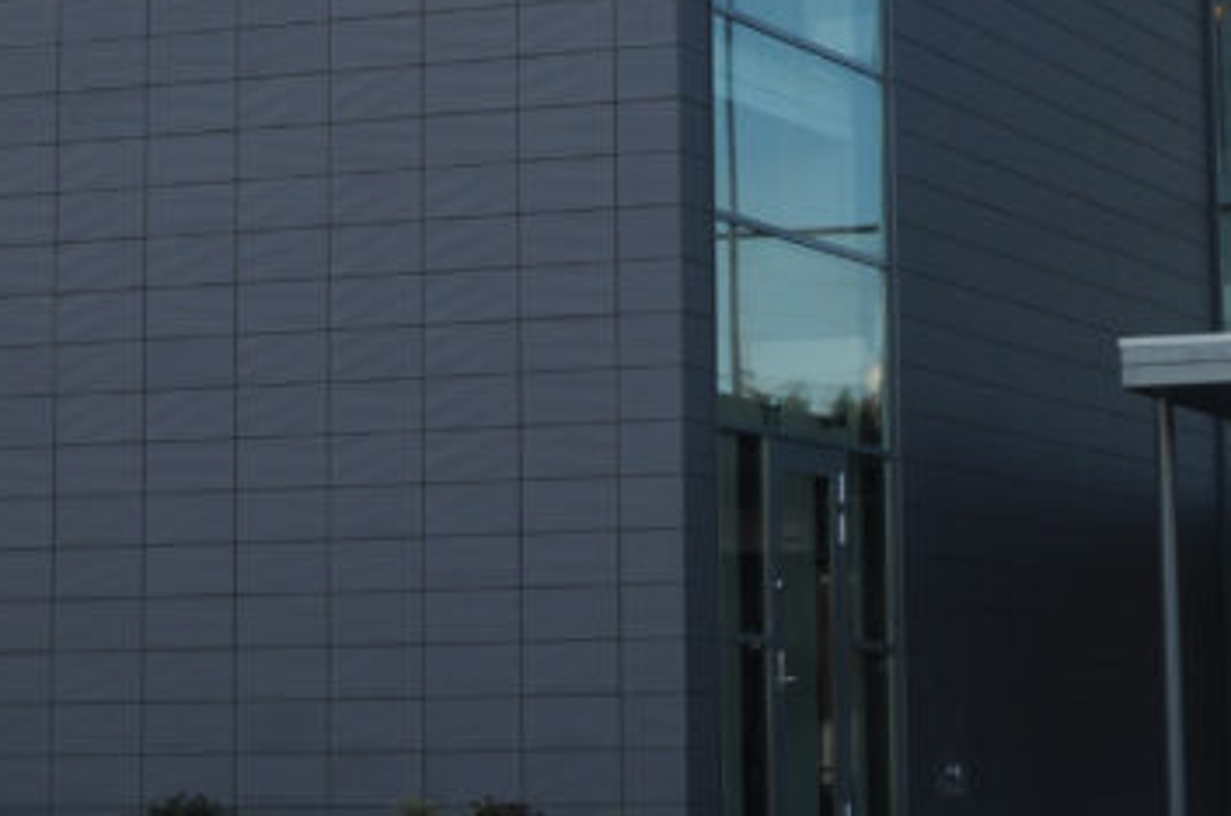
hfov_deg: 16.8
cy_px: -91
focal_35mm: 122
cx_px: 704
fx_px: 4164
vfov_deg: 11.0
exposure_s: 1/125
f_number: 7.1
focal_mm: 28
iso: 200
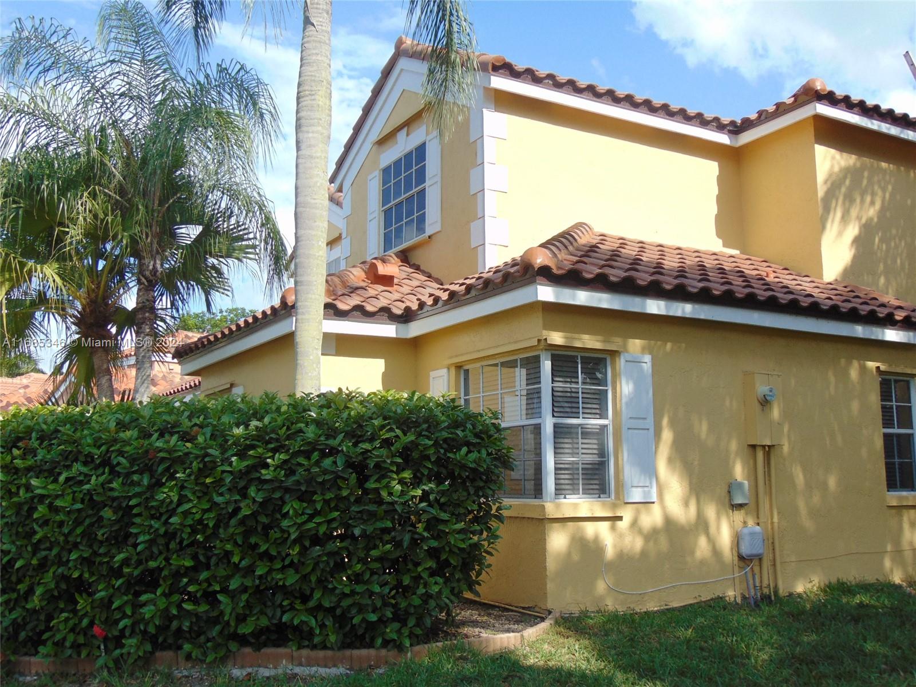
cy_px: 344
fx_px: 926
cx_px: 458
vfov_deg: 40.7
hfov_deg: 52.6
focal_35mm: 35
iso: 80
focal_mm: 6.3
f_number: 3.2
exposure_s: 1/800
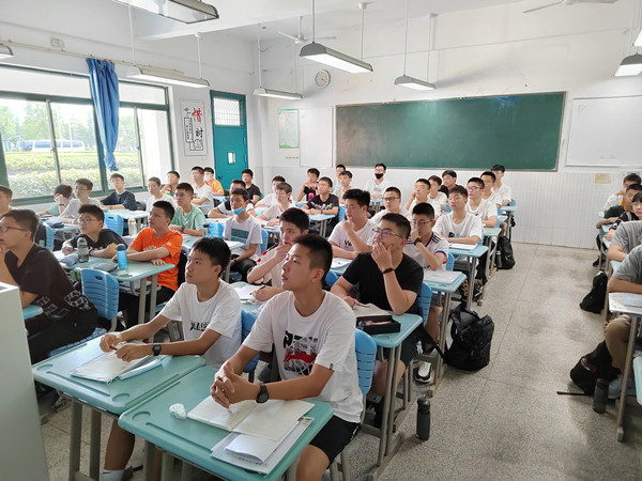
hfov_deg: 73.9
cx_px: 321
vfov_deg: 58.9
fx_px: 427
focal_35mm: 23
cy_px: 240
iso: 1056
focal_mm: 5.52
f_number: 1.9
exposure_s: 1/50
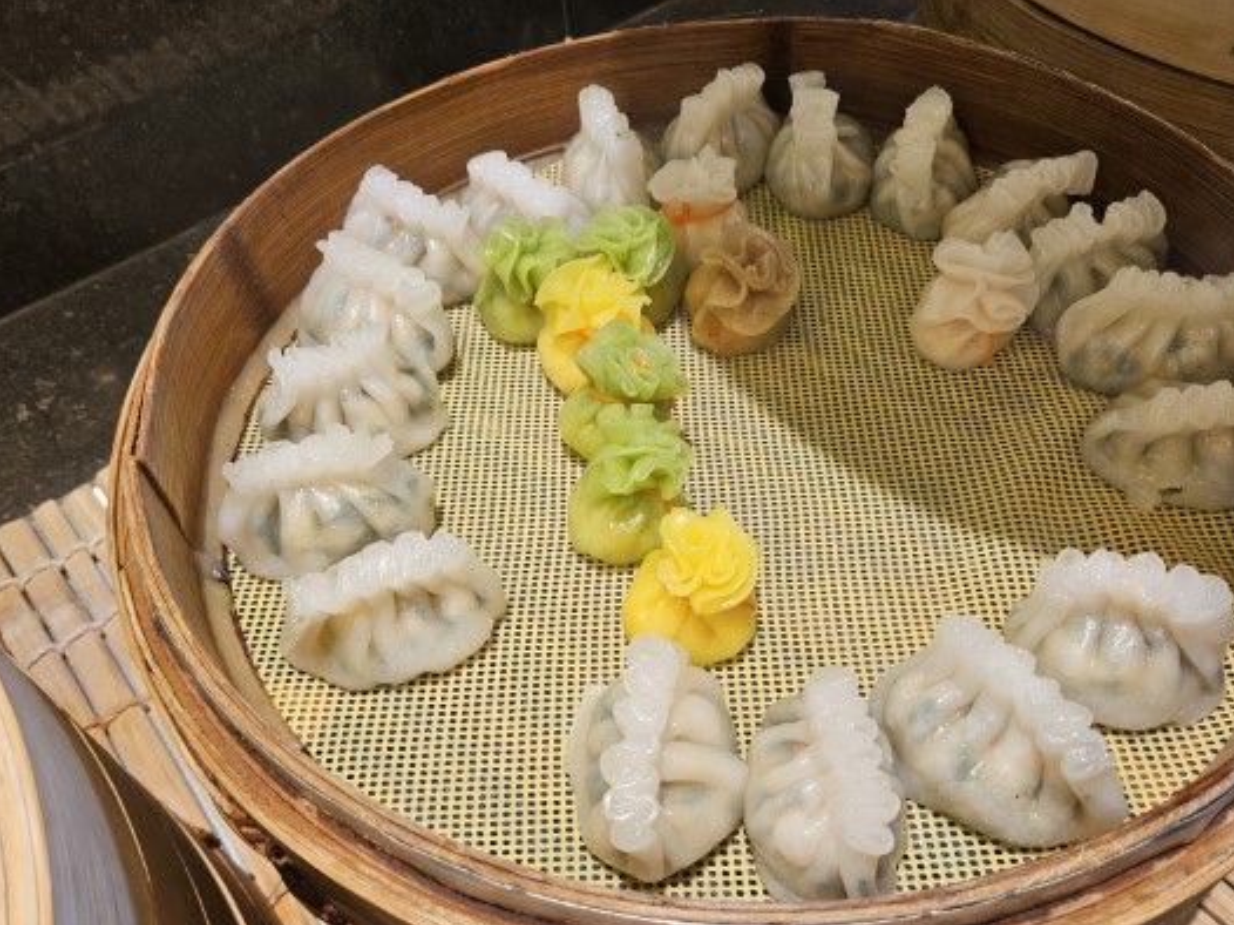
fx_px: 998
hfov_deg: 63.4
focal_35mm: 28
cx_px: 655
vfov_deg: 49.6
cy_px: 516
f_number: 1.8
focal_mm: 5.4
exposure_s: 1/120
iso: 125
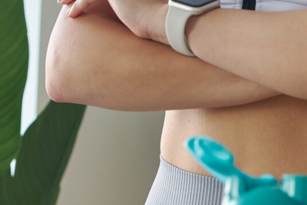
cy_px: -41
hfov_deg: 8.6
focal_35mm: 238
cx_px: 270
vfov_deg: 5.7
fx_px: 2030
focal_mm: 50
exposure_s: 1/125
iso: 500
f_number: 3.5
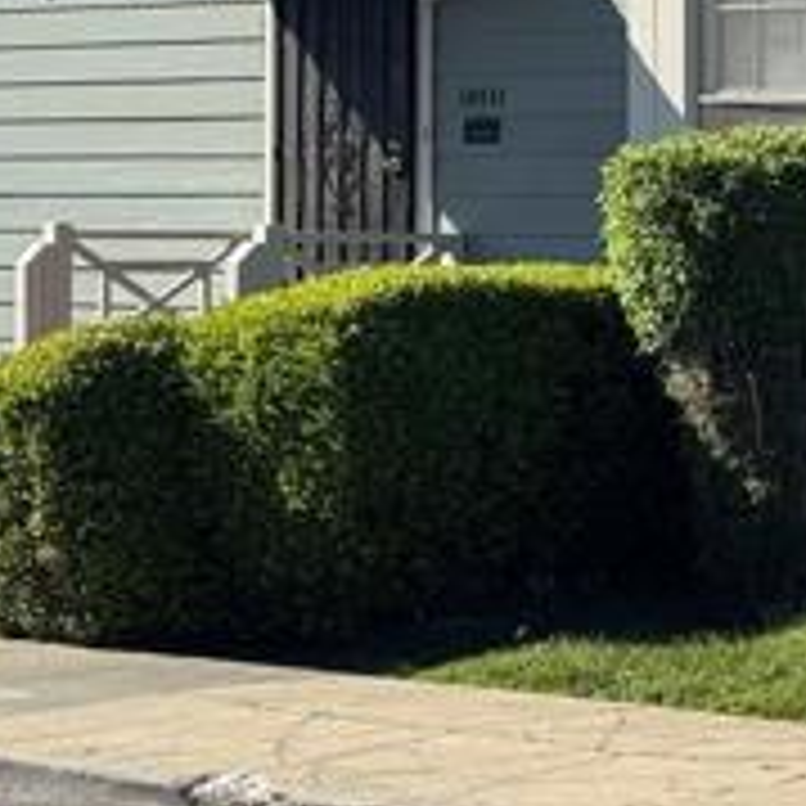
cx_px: 1382
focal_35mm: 152
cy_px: 306
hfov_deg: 10.9
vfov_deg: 11.5
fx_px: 4004
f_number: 1.78
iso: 64
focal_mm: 6.76
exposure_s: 1/3425
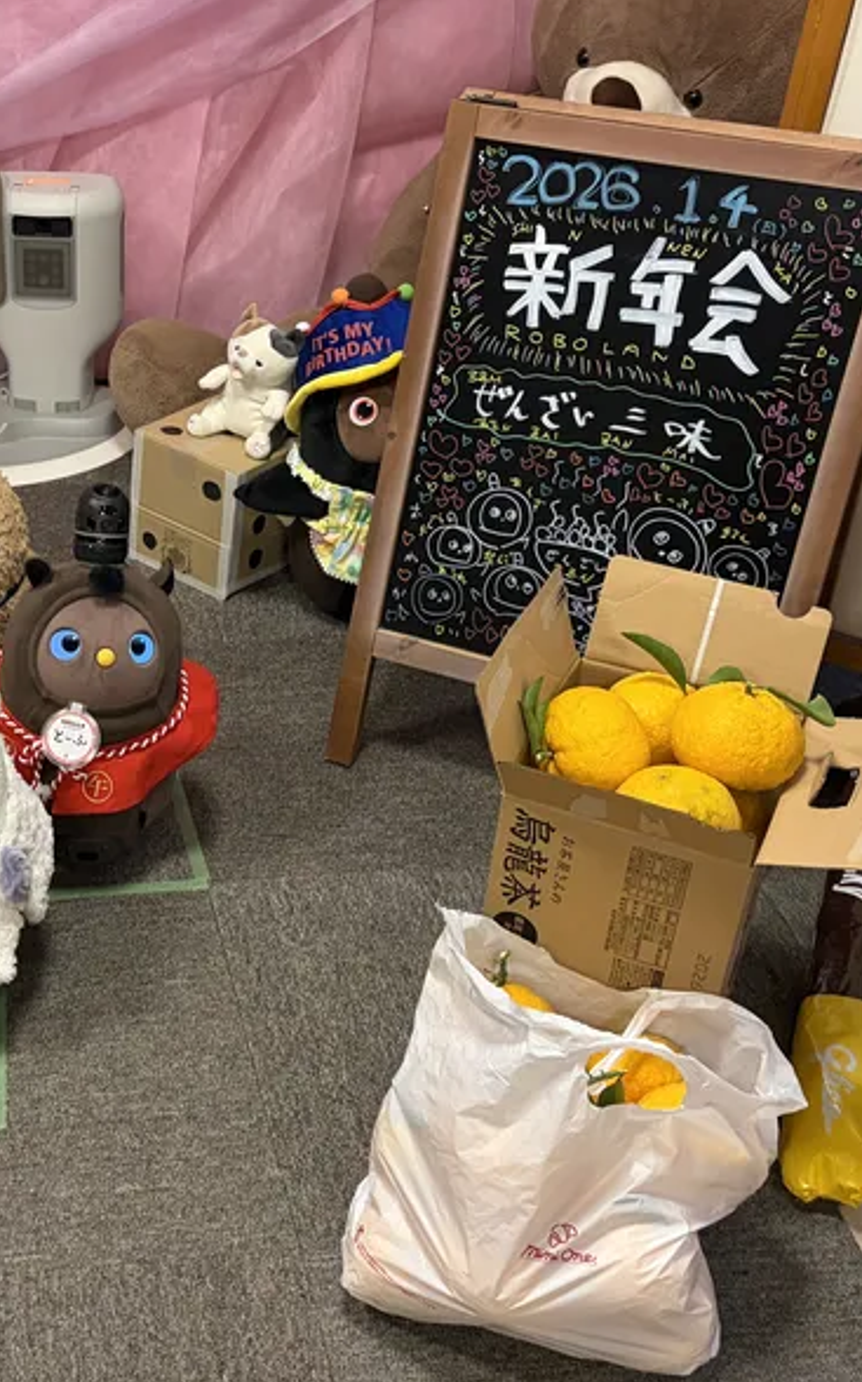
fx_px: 1693
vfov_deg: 44.3
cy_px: 620
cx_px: 70
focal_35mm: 45
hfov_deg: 27.4
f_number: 1.6
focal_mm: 5.96
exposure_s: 1/60
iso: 160
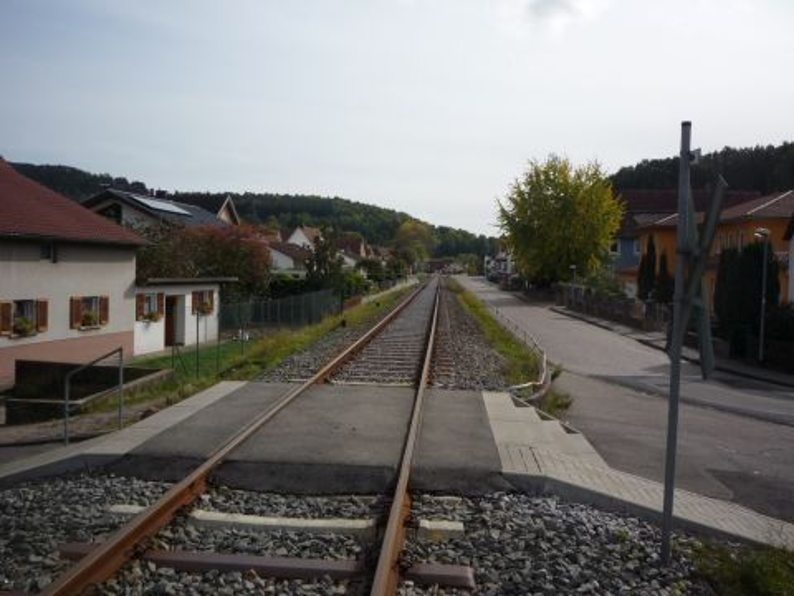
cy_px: 298
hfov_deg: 56.8
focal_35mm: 32
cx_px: 397
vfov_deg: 44.2
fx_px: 734
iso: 100
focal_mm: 5.2
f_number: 5.6
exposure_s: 1/500
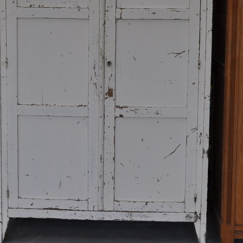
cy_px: 74
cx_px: 106
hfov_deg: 19.5
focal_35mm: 89
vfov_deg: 19.5
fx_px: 706
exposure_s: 1/160
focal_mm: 35
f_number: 6.3
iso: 200
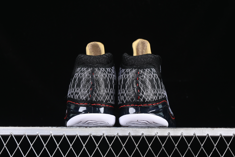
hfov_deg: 27.0
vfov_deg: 18.2
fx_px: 490
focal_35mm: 75
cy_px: 78
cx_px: 118
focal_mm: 50
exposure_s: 1/60
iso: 160
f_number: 6.3
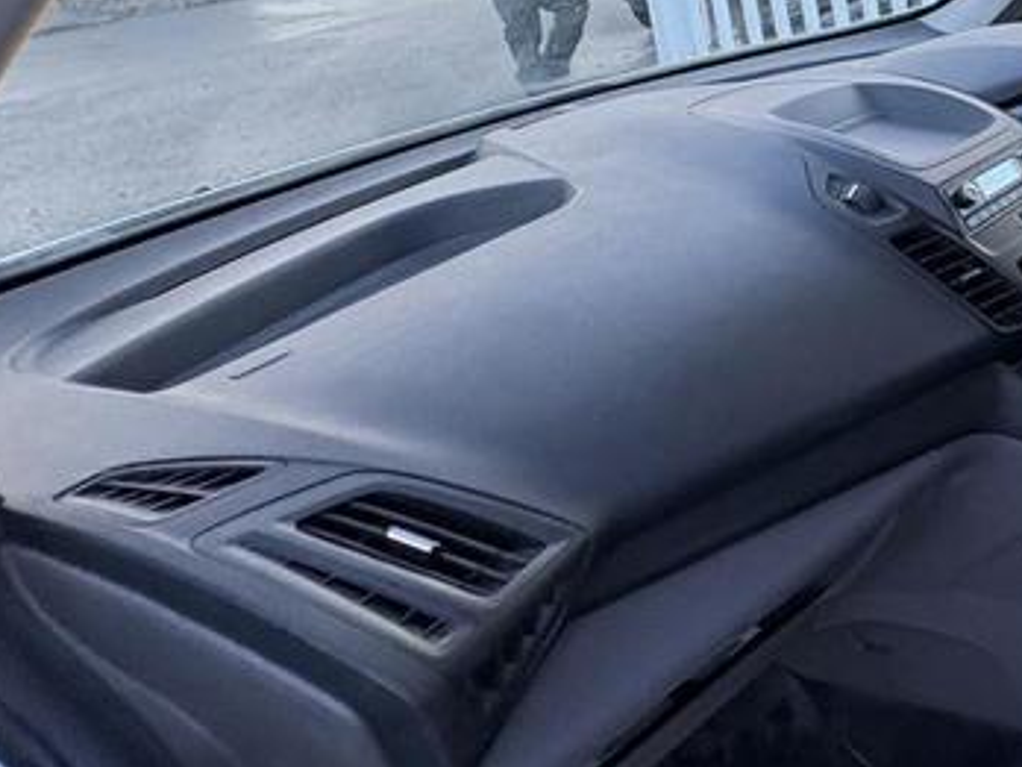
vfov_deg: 38.3
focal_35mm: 36
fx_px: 1063
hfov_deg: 37.5
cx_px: 1251
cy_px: 162
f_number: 2.2
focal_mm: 2.22
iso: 200
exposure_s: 1/99
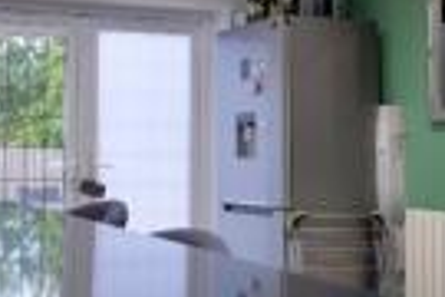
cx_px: -49
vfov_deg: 25.5
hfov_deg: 32.7
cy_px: 137
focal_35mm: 53
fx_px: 655
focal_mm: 10
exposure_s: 1/15
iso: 250
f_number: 4
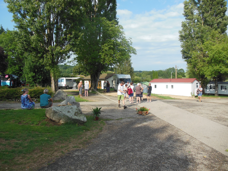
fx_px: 165
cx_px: 114
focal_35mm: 25
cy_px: 86
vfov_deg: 54.9
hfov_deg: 69.4
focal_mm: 4.5
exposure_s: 1/1250
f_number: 3.2
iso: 125
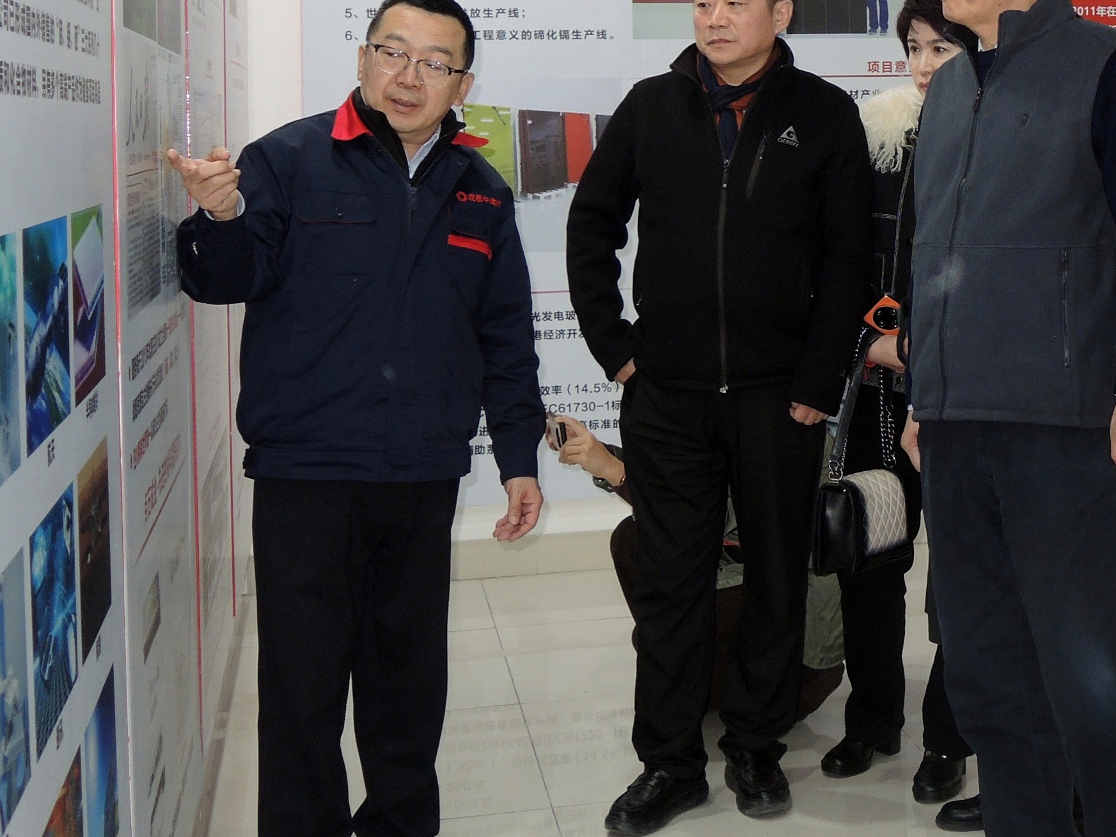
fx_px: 1741
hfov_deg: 34.4
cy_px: 278
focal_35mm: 54
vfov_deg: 26.9
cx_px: 900
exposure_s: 1/40
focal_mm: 6
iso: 200
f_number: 2
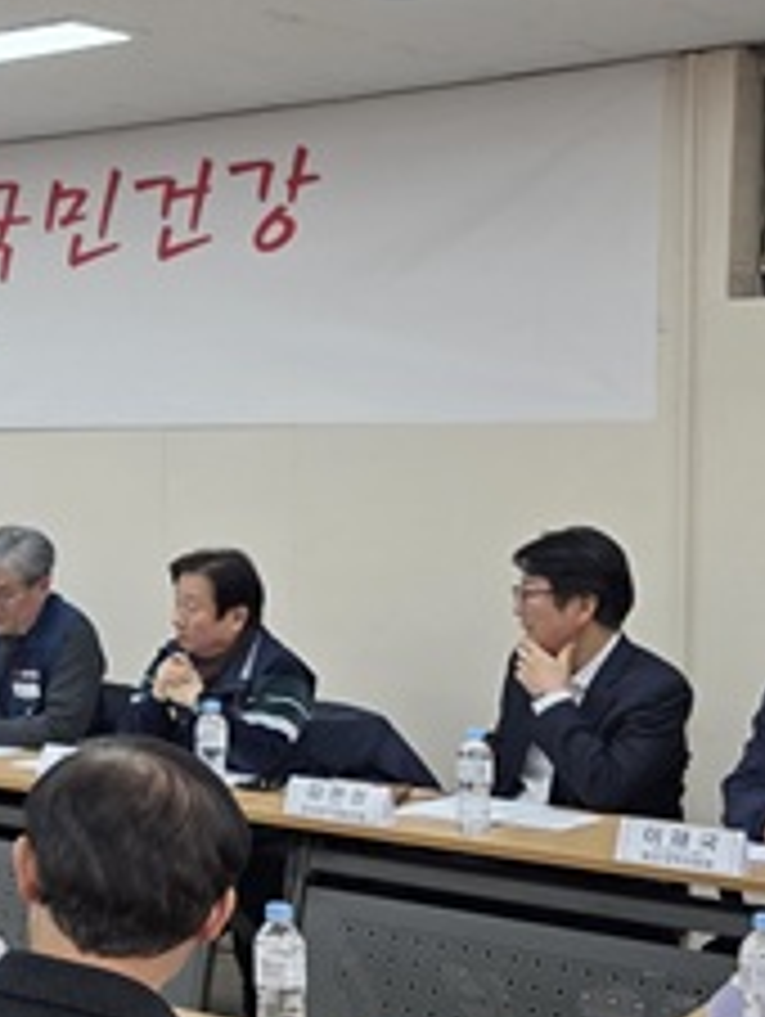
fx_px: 1941
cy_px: 520
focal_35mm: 66
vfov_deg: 29.4
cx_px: -400
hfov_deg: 19.3
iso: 125
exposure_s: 1/180
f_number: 1.7
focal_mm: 6.3
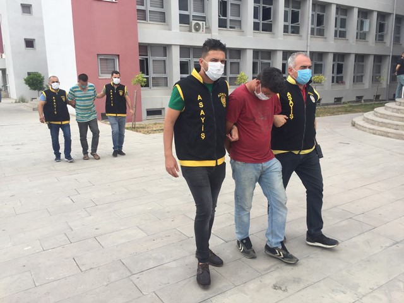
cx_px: 202
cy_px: 152
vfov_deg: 48.2
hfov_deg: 61.7
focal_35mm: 29
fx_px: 338
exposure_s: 1/670
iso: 32
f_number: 2.2
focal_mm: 4.15
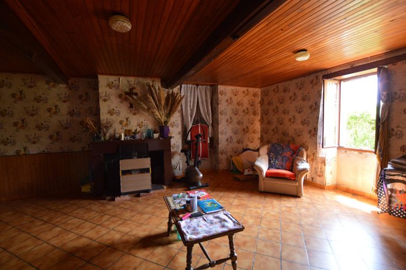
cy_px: 135
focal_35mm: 15
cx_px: 203
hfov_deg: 100.5
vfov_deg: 77.2
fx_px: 169
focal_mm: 10
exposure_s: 1/60
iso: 640
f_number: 3.5
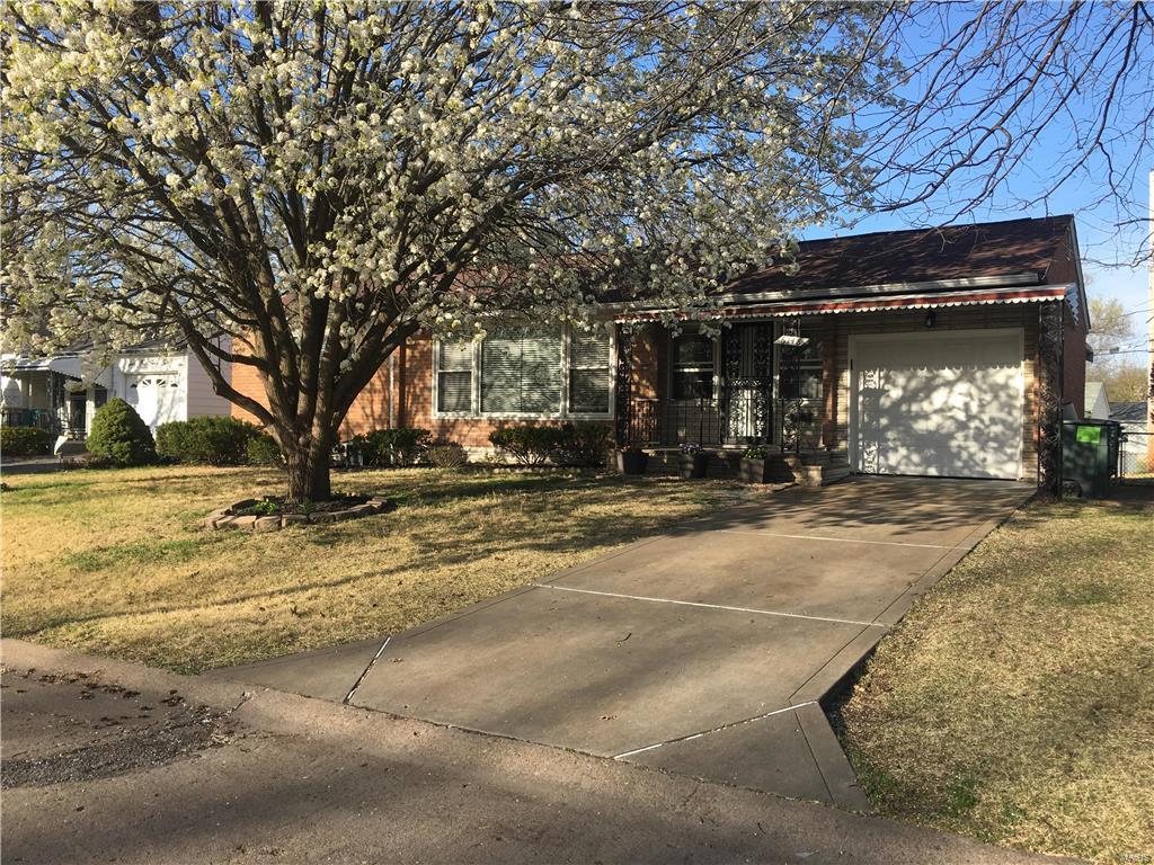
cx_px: 577
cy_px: 432
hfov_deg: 61.7
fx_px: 967
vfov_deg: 48.2
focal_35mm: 29
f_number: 2.2
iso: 25
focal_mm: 4.15
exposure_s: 1/718
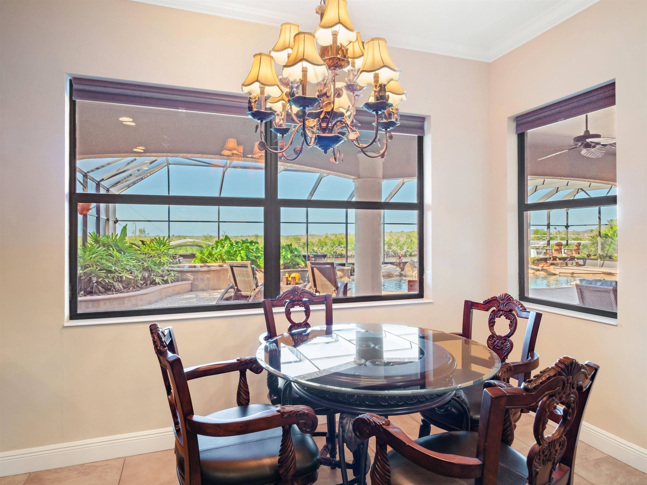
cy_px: 242
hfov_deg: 81.7
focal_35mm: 20
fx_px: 374
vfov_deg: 66.0
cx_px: 324
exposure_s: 1/3
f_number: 7.1
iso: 200
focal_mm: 10
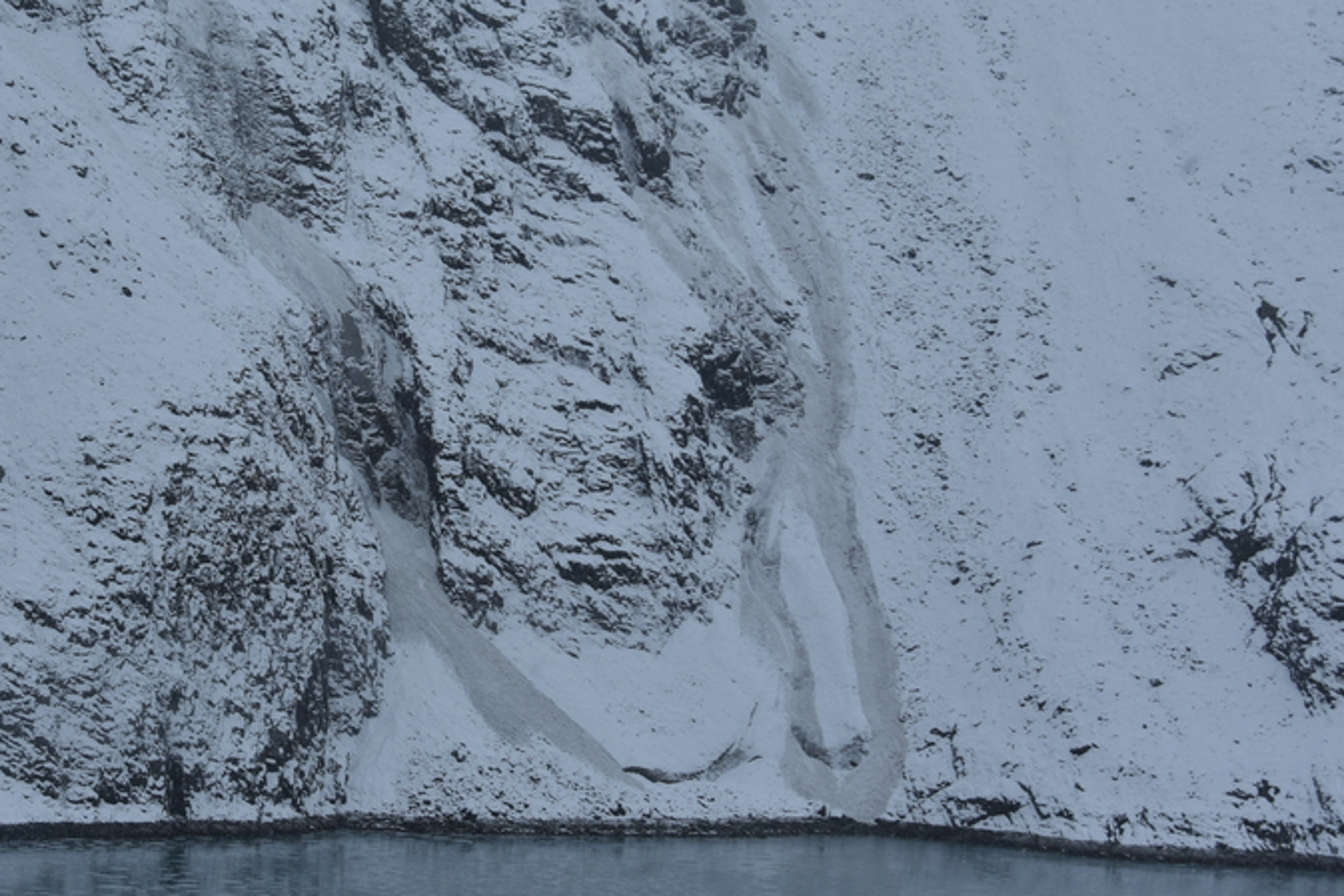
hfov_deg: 17.3
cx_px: 393
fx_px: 4406
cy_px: 275
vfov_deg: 11.6
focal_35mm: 118
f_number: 7.1
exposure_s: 1/200
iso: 100
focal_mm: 62
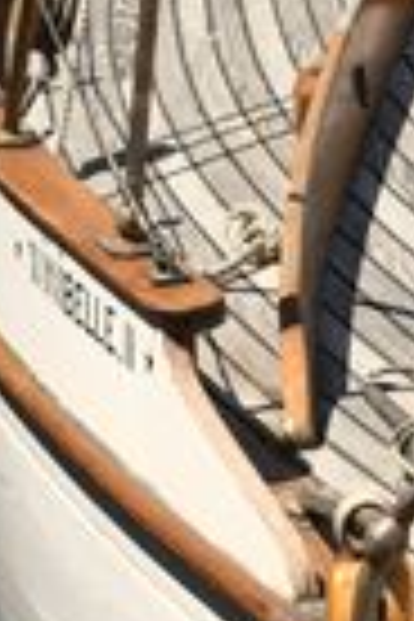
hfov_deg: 5.3
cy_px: 315
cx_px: 875
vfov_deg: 8.1
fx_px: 4364
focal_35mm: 253
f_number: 7.1
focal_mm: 50
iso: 64
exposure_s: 1/400
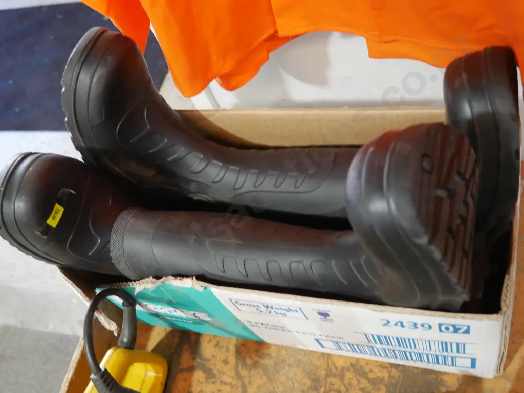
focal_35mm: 38
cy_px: 196
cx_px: 262
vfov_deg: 37.8
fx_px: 575
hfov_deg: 49.0
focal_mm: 19
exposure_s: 1/60
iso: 1250
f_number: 4.5
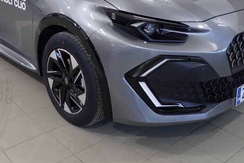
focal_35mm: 45
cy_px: 37
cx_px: 115
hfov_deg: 43.6
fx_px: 305
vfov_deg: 29.3
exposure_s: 1/60
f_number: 2
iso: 125
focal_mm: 4.5
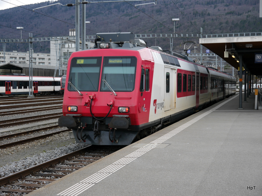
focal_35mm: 62
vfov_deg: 23.7
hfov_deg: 31.2
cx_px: 131
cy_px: 98
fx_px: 469
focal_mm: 31
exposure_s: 1/100
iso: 160
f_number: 5
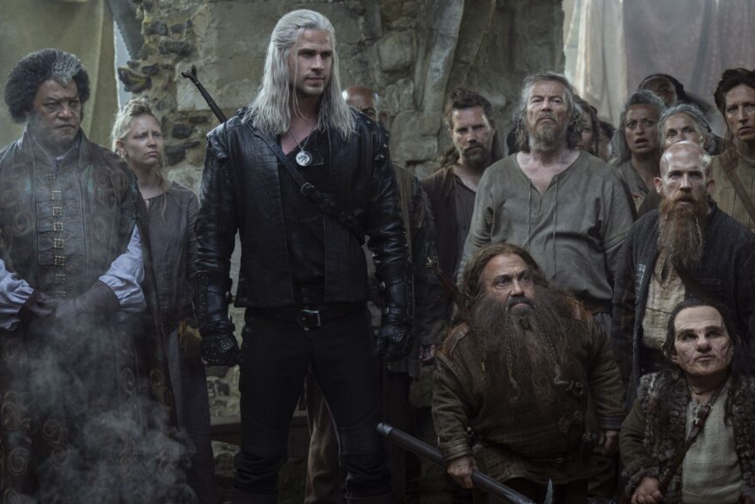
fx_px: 2014
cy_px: 216
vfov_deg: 14.3
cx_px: 358
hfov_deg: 21.2
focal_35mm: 96
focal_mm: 83
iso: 640
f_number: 4.5
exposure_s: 1/640
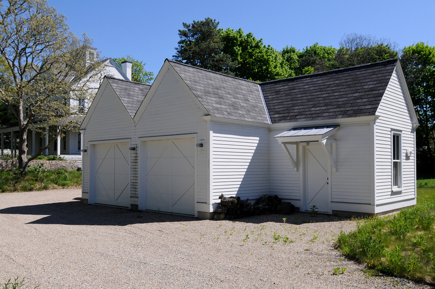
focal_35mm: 33
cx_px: 218
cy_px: 144
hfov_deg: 57.3
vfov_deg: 39.9
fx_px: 398
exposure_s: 1/640
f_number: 9
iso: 200
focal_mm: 22
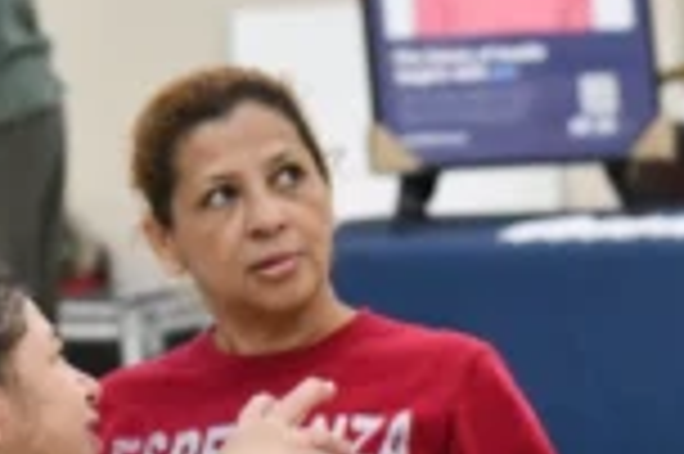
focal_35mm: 532
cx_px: 441
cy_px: 160
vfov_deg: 2.6
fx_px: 10097
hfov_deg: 3.9
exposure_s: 1/250
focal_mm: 135
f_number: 6.3
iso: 8000
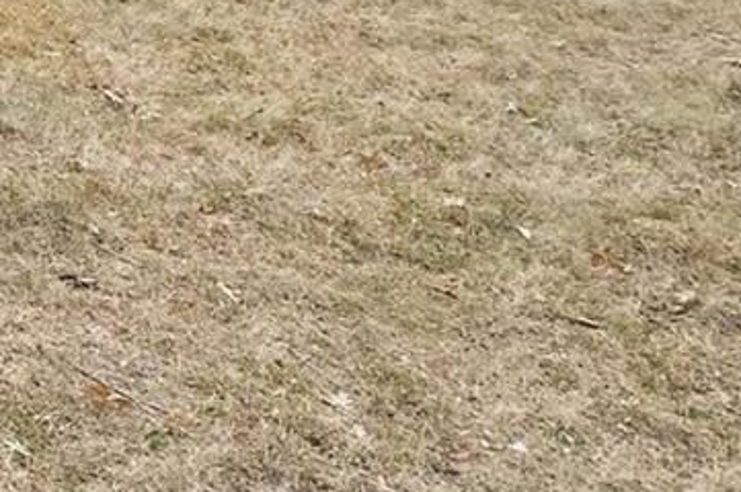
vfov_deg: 16.2
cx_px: -788
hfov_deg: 18.0
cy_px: -394
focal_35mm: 71
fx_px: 1460
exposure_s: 1/50
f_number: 8
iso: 400
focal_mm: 8
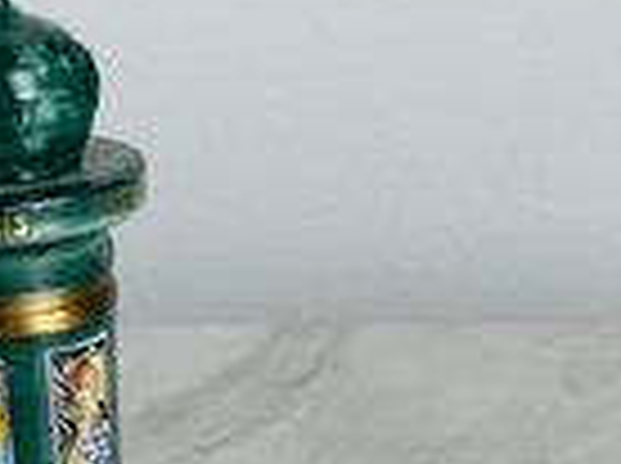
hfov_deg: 12.4
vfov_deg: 9.2
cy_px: 480
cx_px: 245
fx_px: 2847
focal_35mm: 159
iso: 100
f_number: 2.2
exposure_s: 1/120
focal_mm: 7.5
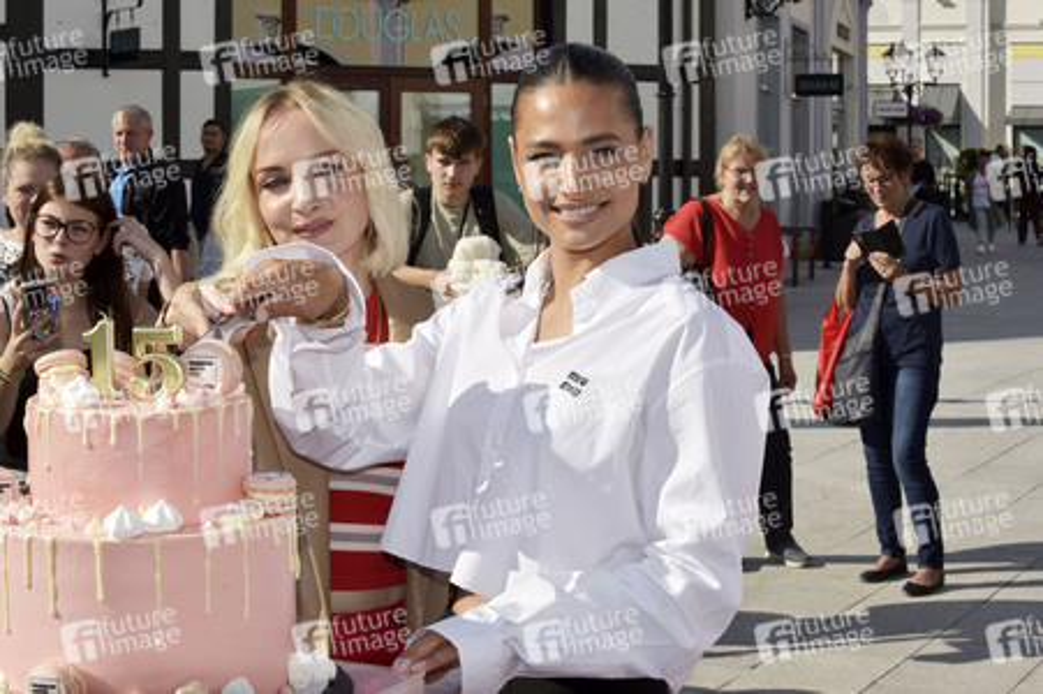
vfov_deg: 19.4
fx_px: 2027
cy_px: 347
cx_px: 522
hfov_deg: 28.9
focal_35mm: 70
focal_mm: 70
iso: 200
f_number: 18
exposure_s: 1/250
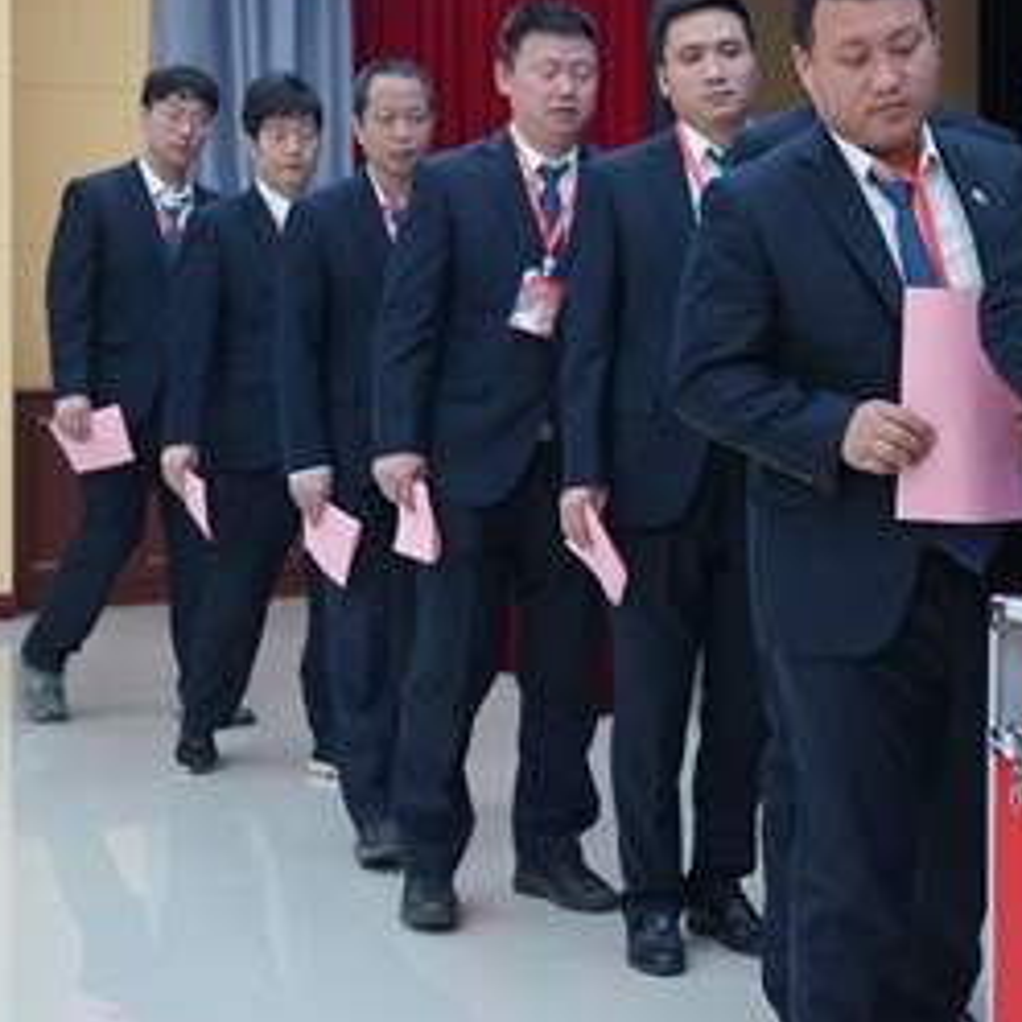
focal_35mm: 74
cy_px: 309
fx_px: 2472
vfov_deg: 23.2
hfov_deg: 22.9
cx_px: 861
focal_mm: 36
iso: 1250
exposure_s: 1/90
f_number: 4.5
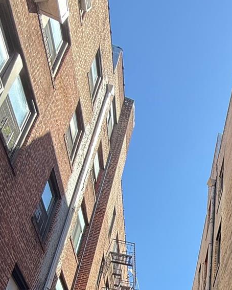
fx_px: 317
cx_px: 268
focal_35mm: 37
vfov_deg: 34.3
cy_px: 380
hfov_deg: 33.7
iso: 50
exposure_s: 1/208
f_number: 2.2
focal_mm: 2.22
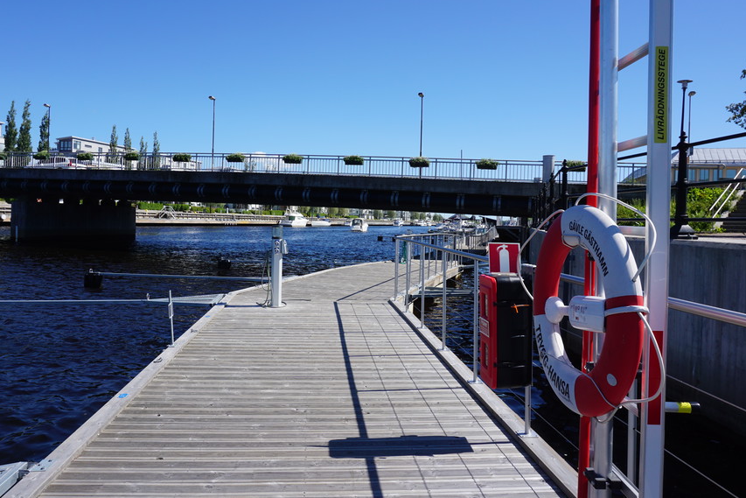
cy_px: 227
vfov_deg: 47.9
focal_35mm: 27
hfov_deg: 67.3
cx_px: 343
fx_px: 560
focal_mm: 16
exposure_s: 1/125
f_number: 11
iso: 100
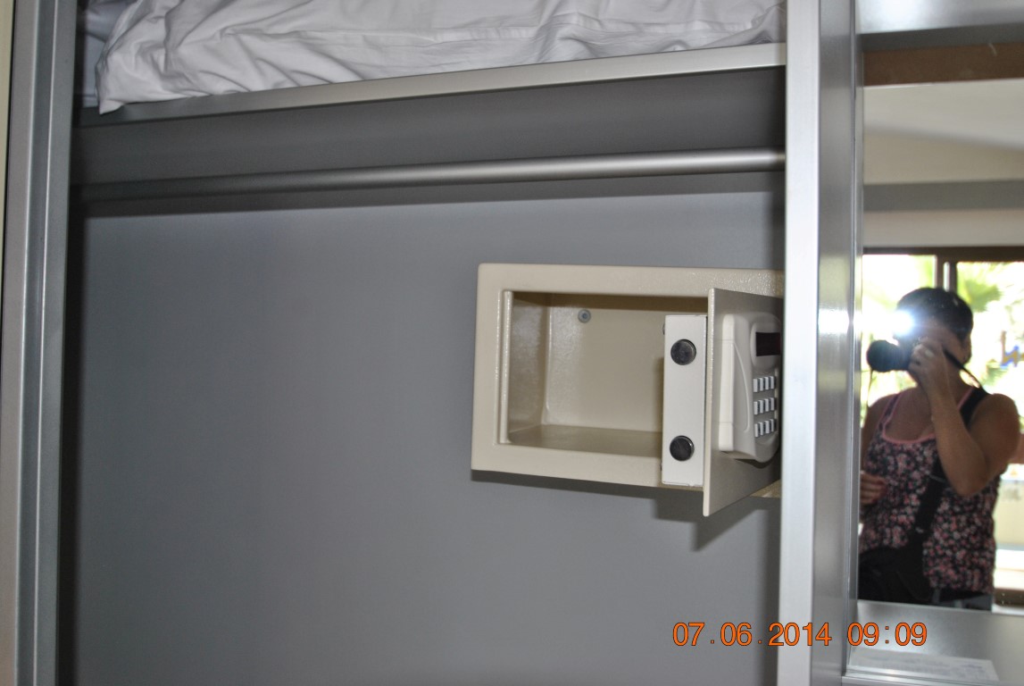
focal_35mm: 36
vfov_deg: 37.0
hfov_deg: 53.1
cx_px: 512
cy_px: 343
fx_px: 1025
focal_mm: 24
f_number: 4.5
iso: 200
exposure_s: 1/60
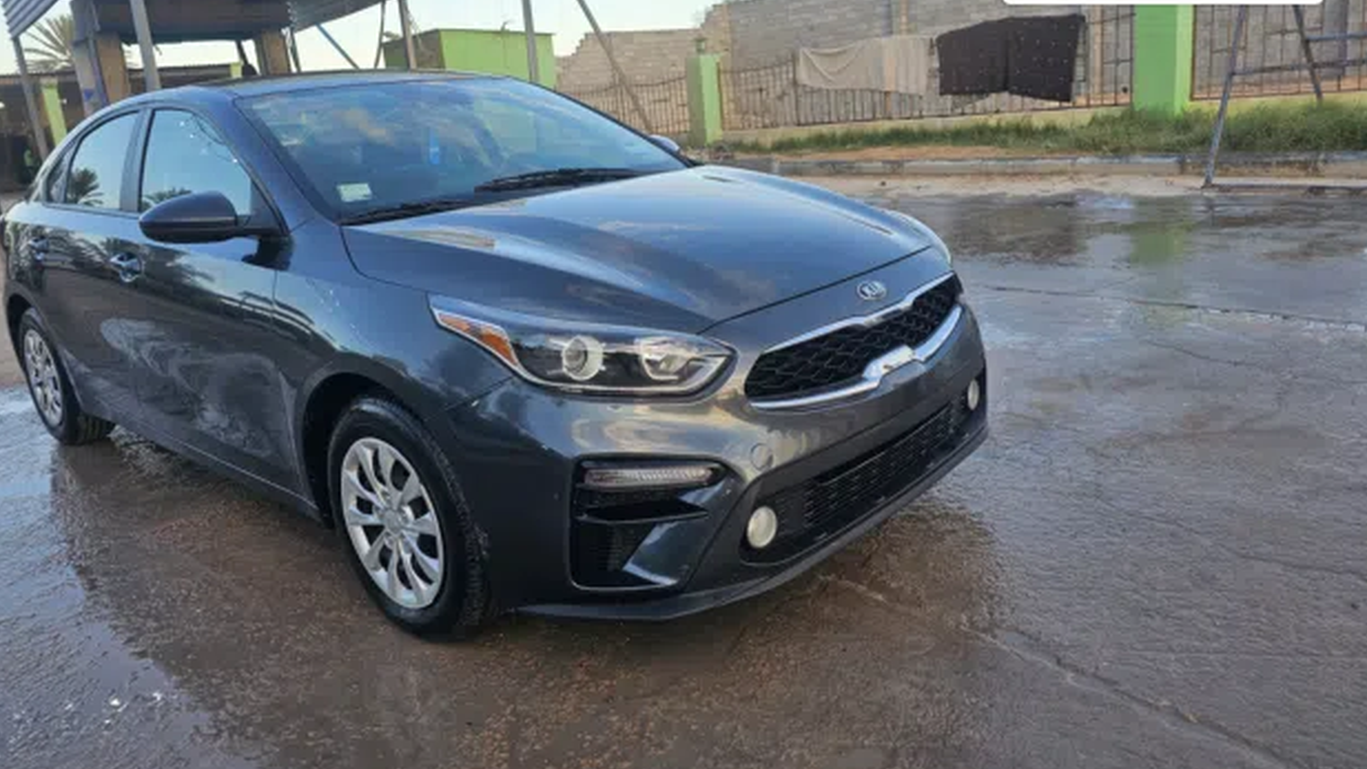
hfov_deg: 71.9
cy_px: 324
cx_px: 669
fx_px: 942
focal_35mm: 26
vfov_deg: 44.2
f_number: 1.7
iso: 10
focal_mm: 6.3
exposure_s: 1/107
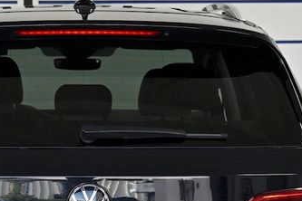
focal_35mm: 123
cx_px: 97
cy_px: 212
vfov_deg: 11.0
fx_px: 1032
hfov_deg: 16.6
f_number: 5
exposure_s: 1/1250
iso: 2000
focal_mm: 40
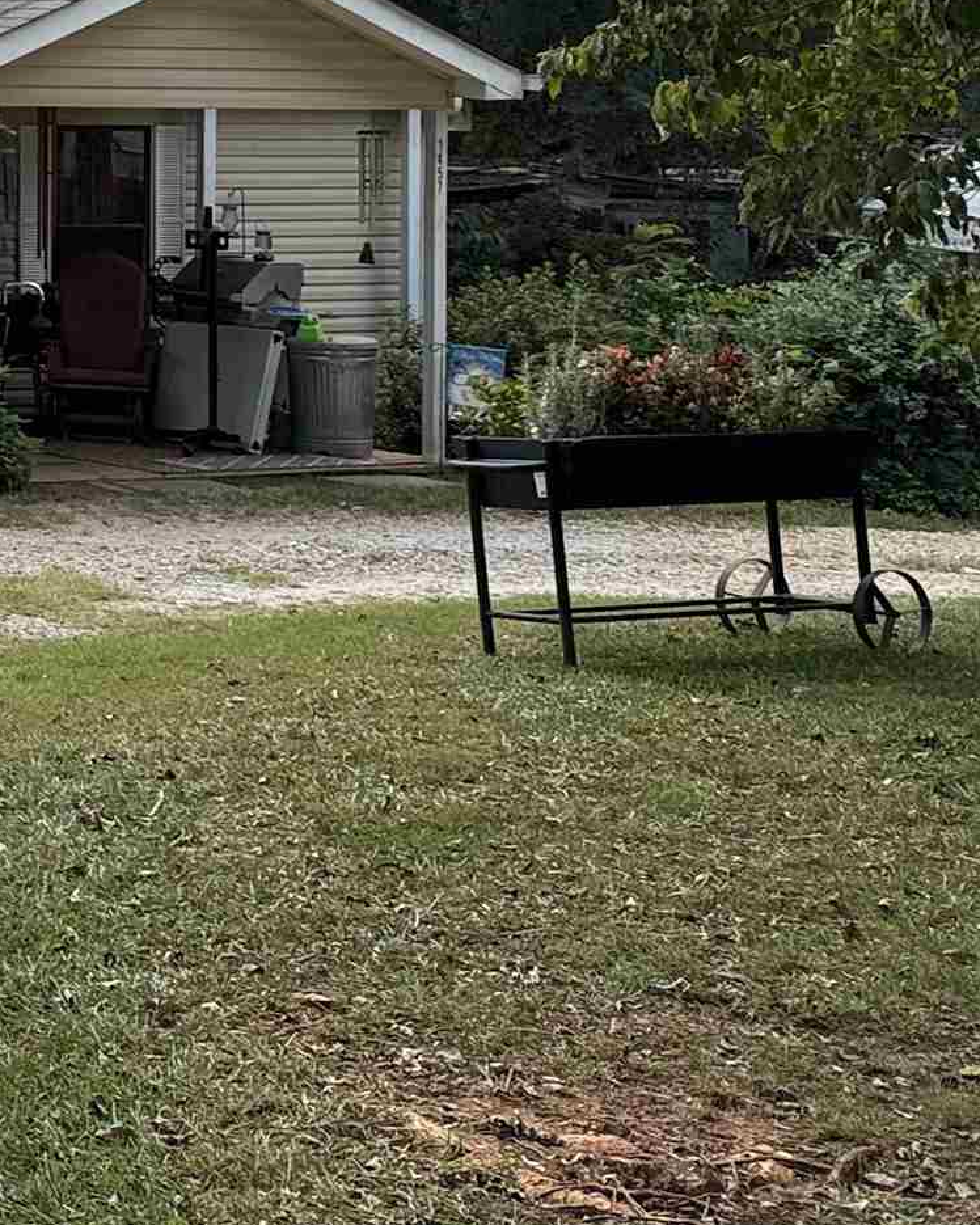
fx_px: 2792
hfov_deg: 15.5
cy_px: -35
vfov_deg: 23.6
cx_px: -1030
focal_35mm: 77
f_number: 1.78
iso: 100
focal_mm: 6.76
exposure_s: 1/2299
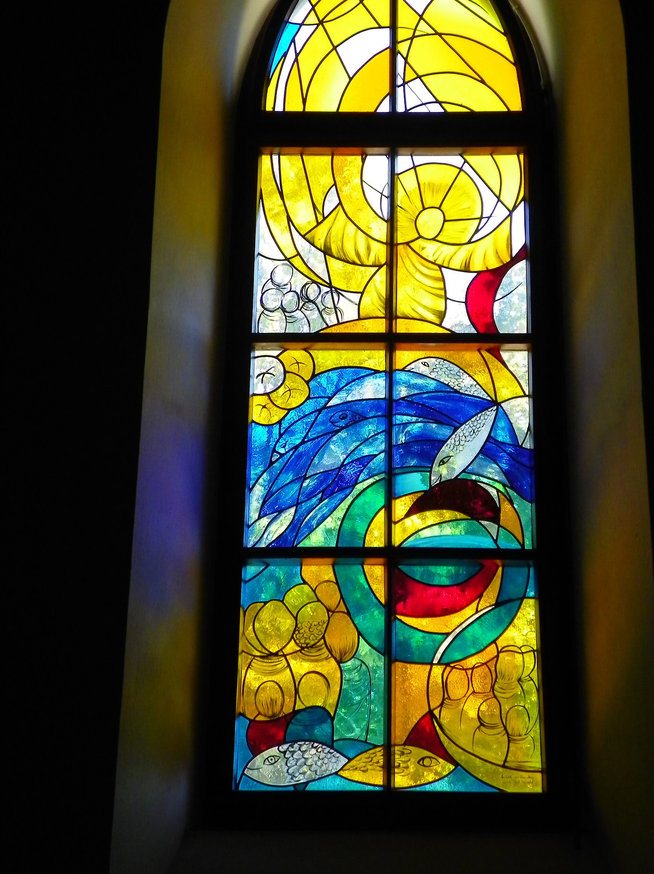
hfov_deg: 17.1
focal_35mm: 86
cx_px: 386
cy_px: 369
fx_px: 2168
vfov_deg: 22.7
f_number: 3.5
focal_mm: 12.1
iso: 250
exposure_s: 1/160
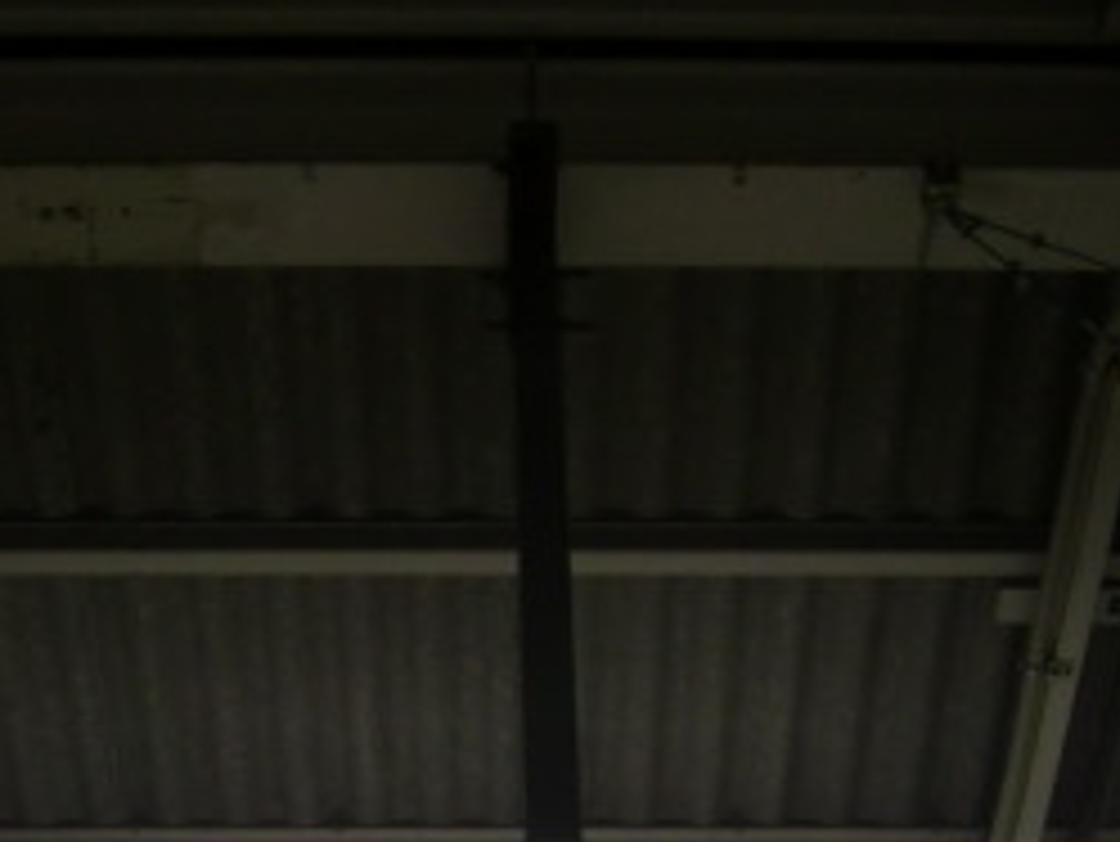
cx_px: 535
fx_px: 2331
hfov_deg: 27.0
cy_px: 856
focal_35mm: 72
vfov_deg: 19.8
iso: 100
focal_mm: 4.9
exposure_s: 1/60
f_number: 2.6
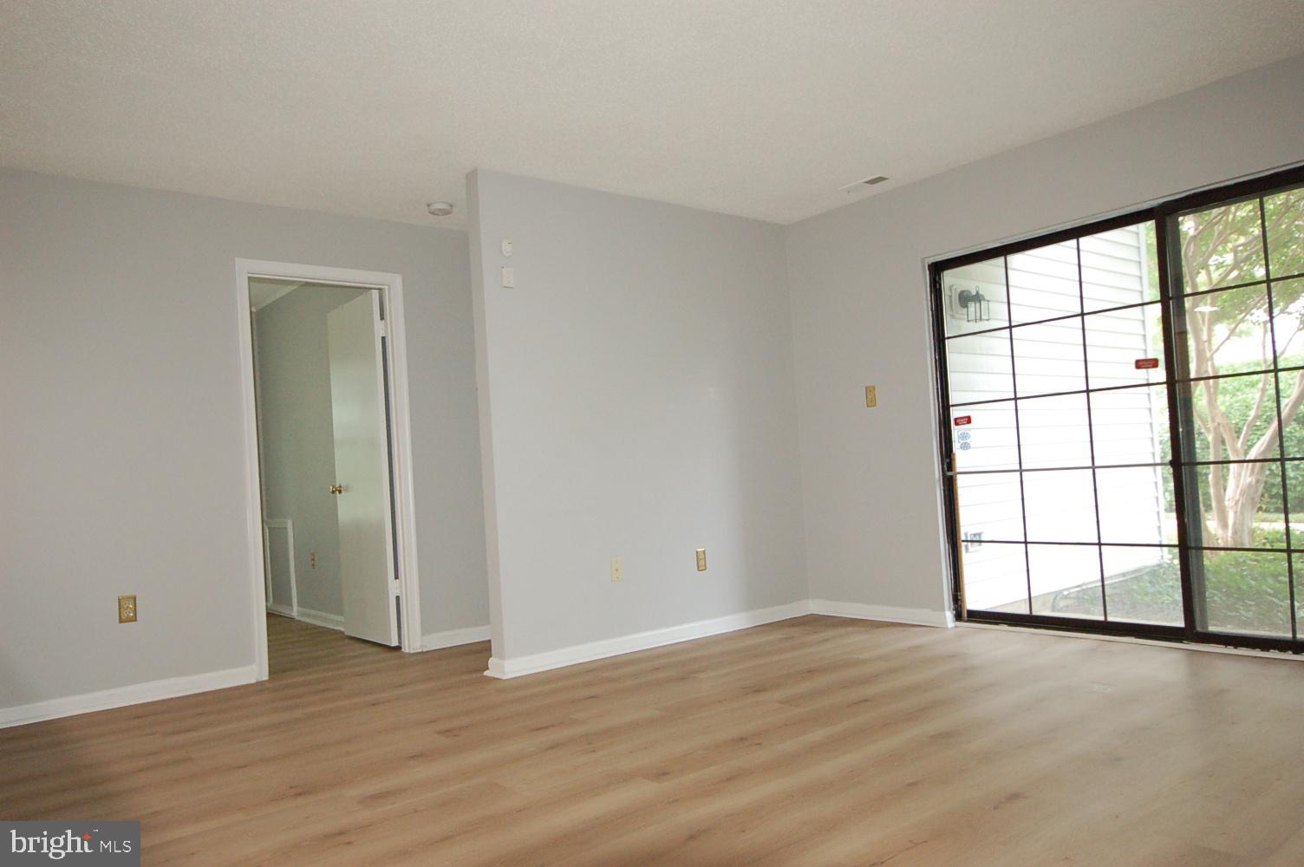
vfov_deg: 50.3
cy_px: 434
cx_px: 652
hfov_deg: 70.5
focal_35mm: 26
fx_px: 923
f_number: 5.6
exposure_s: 1/60
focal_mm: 17
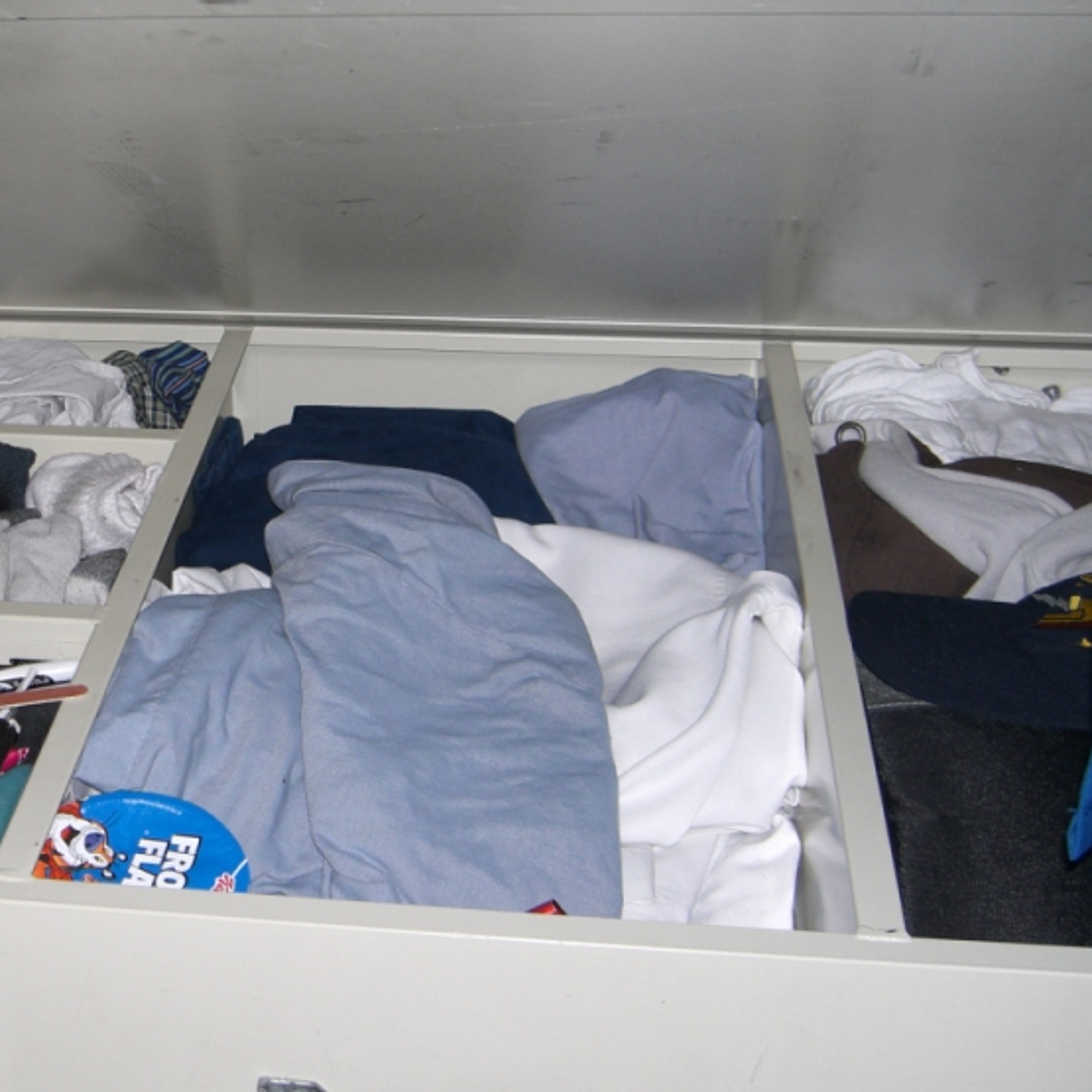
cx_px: 96
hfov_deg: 26.7
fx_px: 2213
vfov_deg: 27.7
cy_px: 460
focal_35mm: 62
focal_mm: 7.9
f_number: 2.8
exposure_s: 1/60
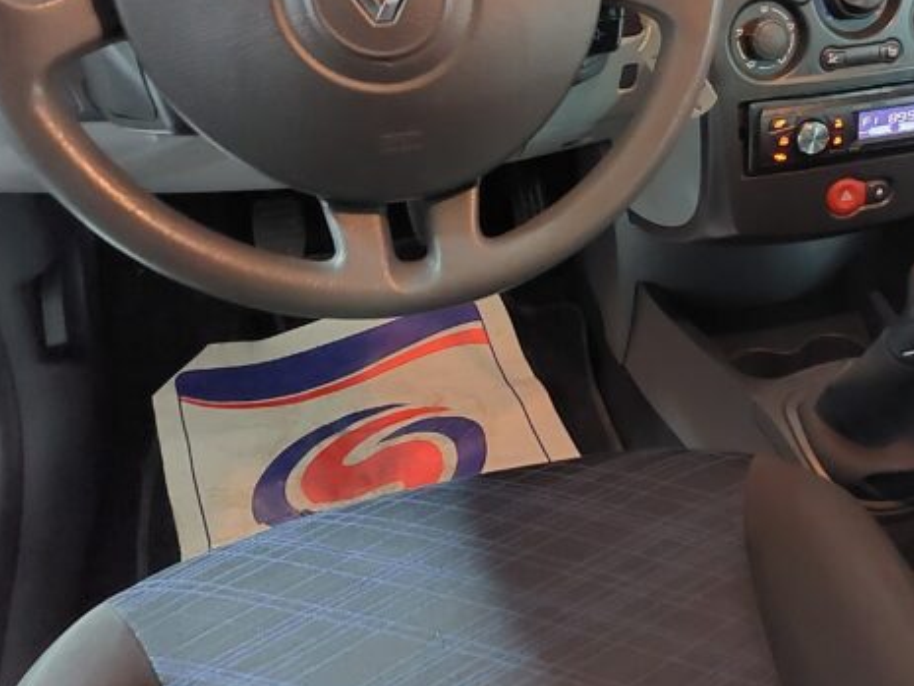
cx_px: 678
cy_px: 224
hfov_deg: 42.6
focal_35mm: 43
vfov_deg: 33.3
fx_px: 1136
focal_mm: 5.23
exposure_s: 1/13
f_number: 1.8
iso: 2500
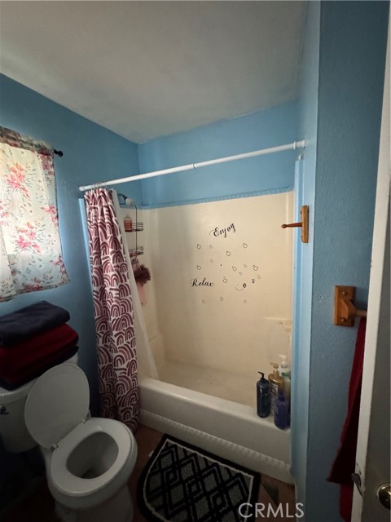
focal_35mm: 14
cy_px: 261
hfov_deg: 85.7
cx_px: 196
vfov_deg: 102.1
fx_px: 211
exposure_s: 1/40
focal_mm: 2.22
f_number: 2.2
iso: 1250
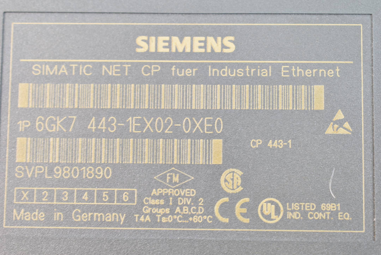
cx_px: 190
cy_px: 128
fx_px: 731
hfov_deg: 29.2
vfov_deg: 19.8
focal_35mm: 69
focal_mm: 46
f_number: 5.3
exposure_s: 1/5
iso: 100
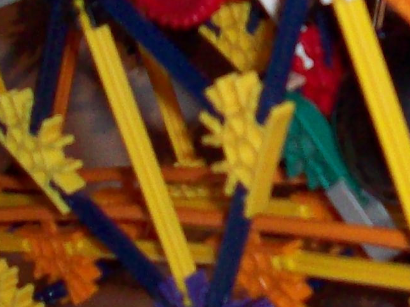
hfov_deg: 10.3
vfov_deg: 7.8
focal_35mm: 189
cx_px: 475
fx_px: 2239
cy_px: 69
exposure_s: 1/64
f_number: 2.8
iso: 160
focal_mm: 6.2
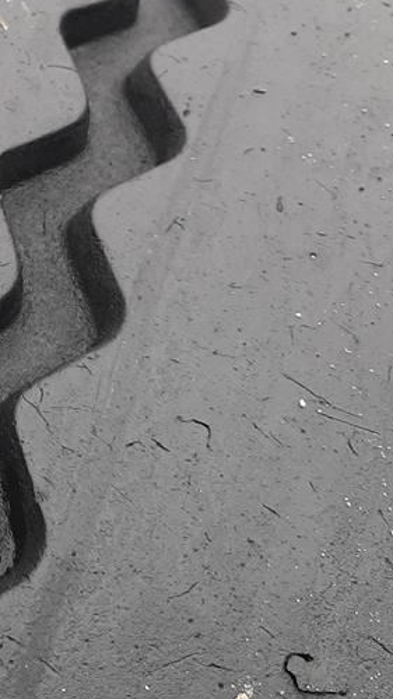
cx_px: -201
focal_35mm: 68
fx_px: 1261
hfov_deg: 16.2
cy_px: 126
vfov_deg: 30.2
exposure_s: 1/138
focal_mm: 3.93
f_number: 1.7
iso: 40
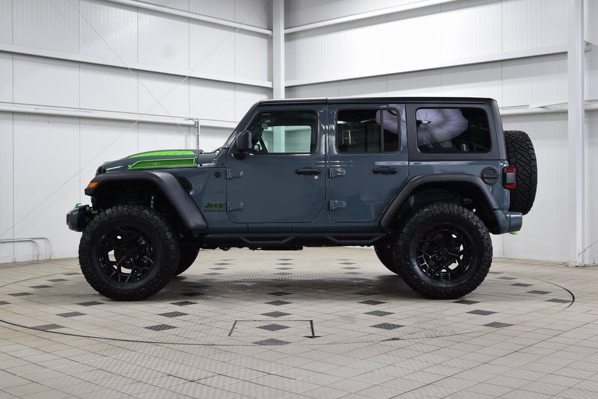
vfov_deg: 29.9
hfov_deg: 43.6
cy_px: 200
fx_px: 748
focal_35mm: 45
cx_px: 299
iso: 400
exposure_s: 1/15
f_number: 6.3
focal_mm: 30
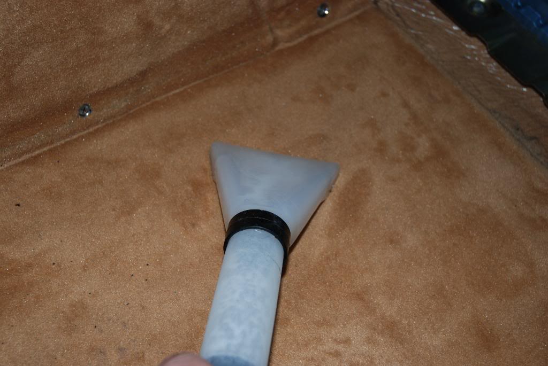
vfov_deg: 23.8
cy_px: 183
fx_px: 869
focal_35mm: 57
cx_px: 274
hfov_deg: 35.0
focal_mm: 38
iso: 200
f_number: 4.2
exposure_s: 1/60
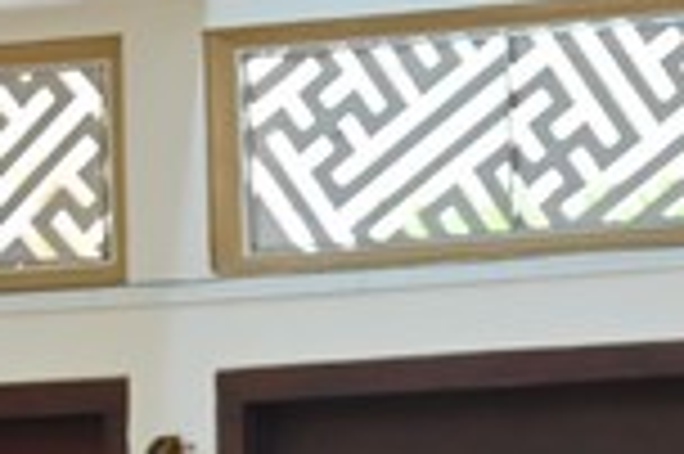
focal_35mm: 282
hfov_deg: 7.3
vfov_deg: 4.8
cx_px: 731
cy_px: 877
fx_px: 5352
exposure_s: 1/125
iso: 800
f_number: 5
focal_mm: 66
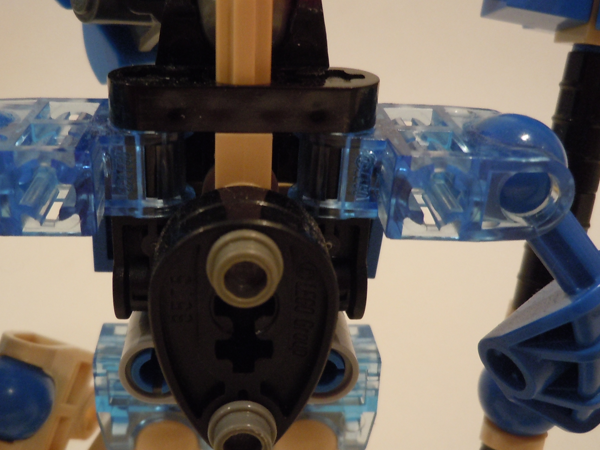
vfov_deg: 34.3
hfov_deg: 44.6
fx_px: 728
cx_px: 243
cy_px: 230
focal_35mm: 42
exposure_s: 1/13
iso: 400
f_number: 3.7
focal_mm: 5
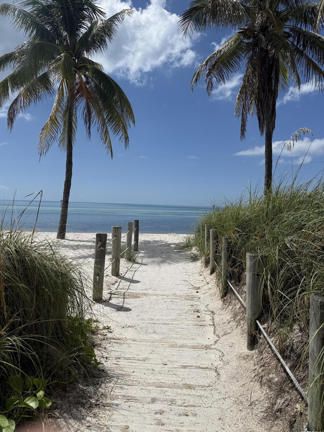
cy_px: 216
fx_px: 300
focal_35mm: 24
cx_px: 162
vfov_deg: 71.6
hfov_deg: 56.8
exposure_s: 1/14286
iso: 80
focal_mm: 6.76
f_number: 1.78
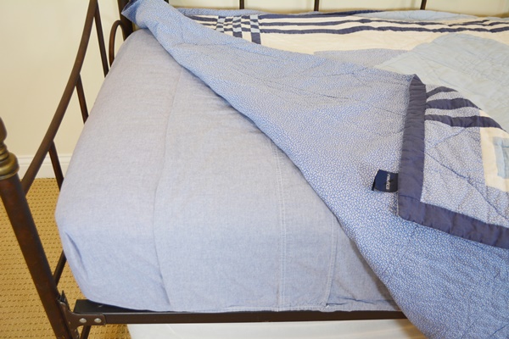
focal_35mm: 36
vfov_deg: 36.9
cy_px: 170
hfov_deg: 53.1
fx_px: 509
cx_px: 254
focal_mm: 24
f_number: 4
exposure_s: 1/60
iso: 560
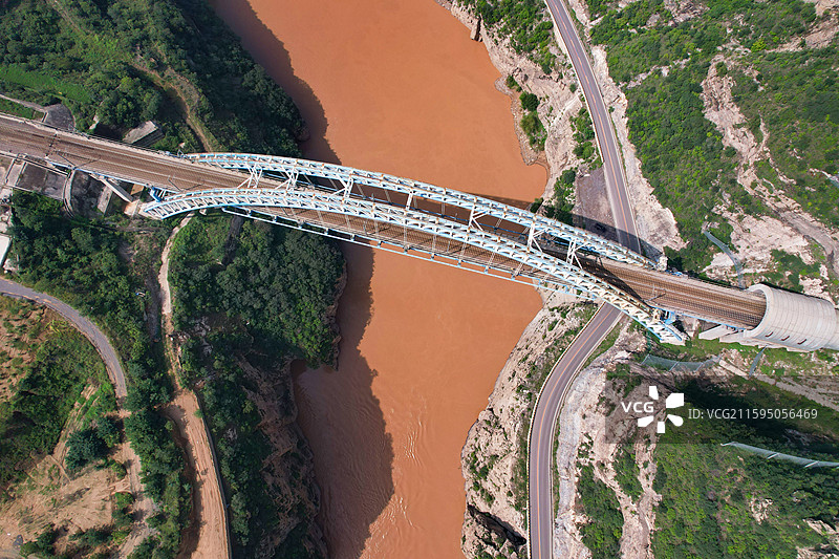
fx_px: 513
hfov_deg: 78.6
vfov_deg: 57.2
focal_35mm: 22
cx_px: 420
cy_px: 280
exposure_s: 1/2000
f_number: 2.8
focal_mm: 8.38
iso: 100
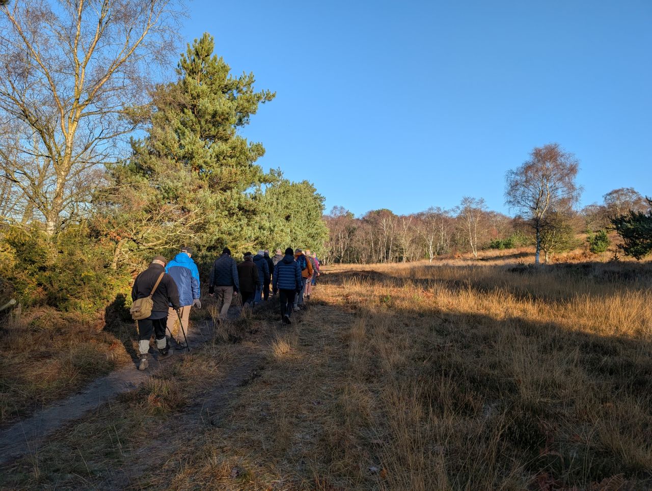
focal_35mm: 24
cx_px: 326
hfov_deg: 71.5
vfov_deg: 56.9
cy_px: 246
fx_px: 453
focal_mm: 6.9
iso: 22
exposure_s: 1/778
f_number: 1.68
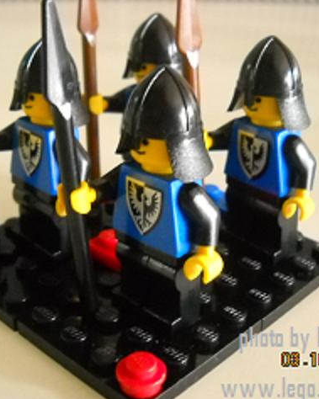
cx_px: 126
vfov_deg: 34.8
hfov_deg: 28.0
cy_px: 200
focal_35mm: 54
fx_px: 637
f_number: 3.1
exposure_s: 1/2
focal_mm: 6.72
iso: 800
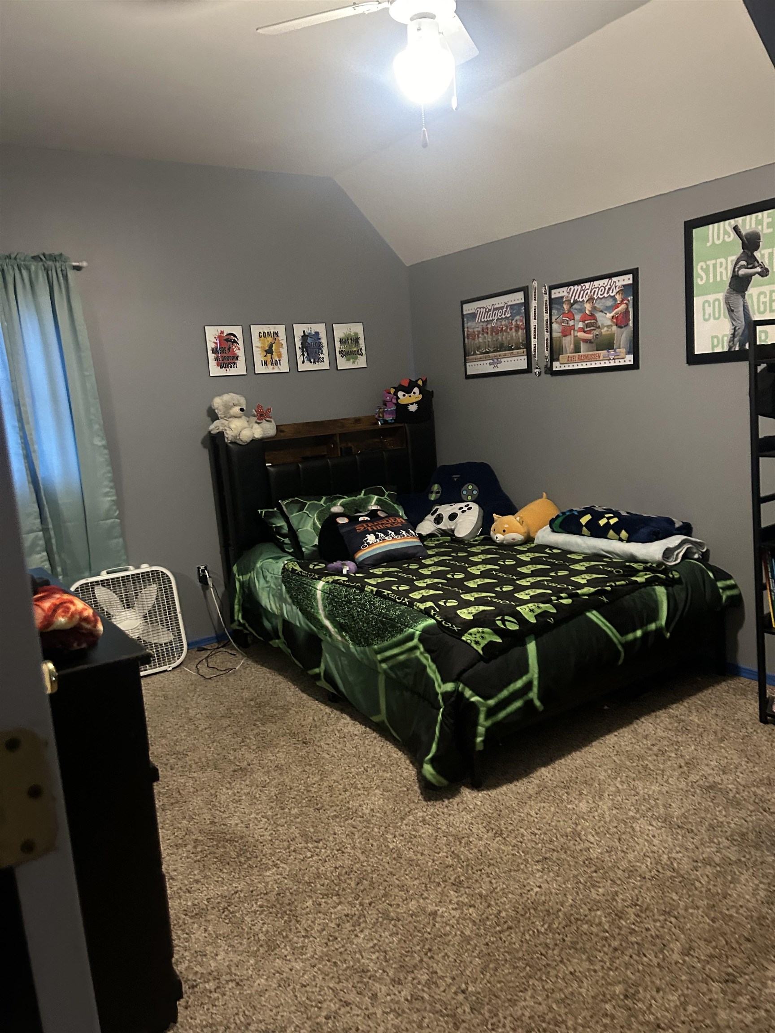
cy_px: 516
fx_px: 776
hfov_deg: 53.1
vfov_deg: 67.3
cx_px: 388
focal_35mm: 26
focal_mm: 5.7
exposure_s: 1/30
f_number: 1.5
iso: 640
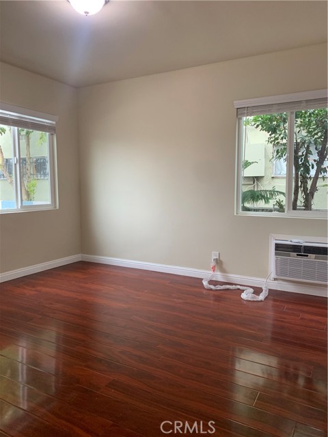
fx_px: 328
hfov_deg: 53.1
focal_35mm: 26
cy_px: 218
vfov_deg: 67.3
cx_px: 164
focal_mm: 4.25
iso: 100
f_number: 1.8
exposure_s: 1/60
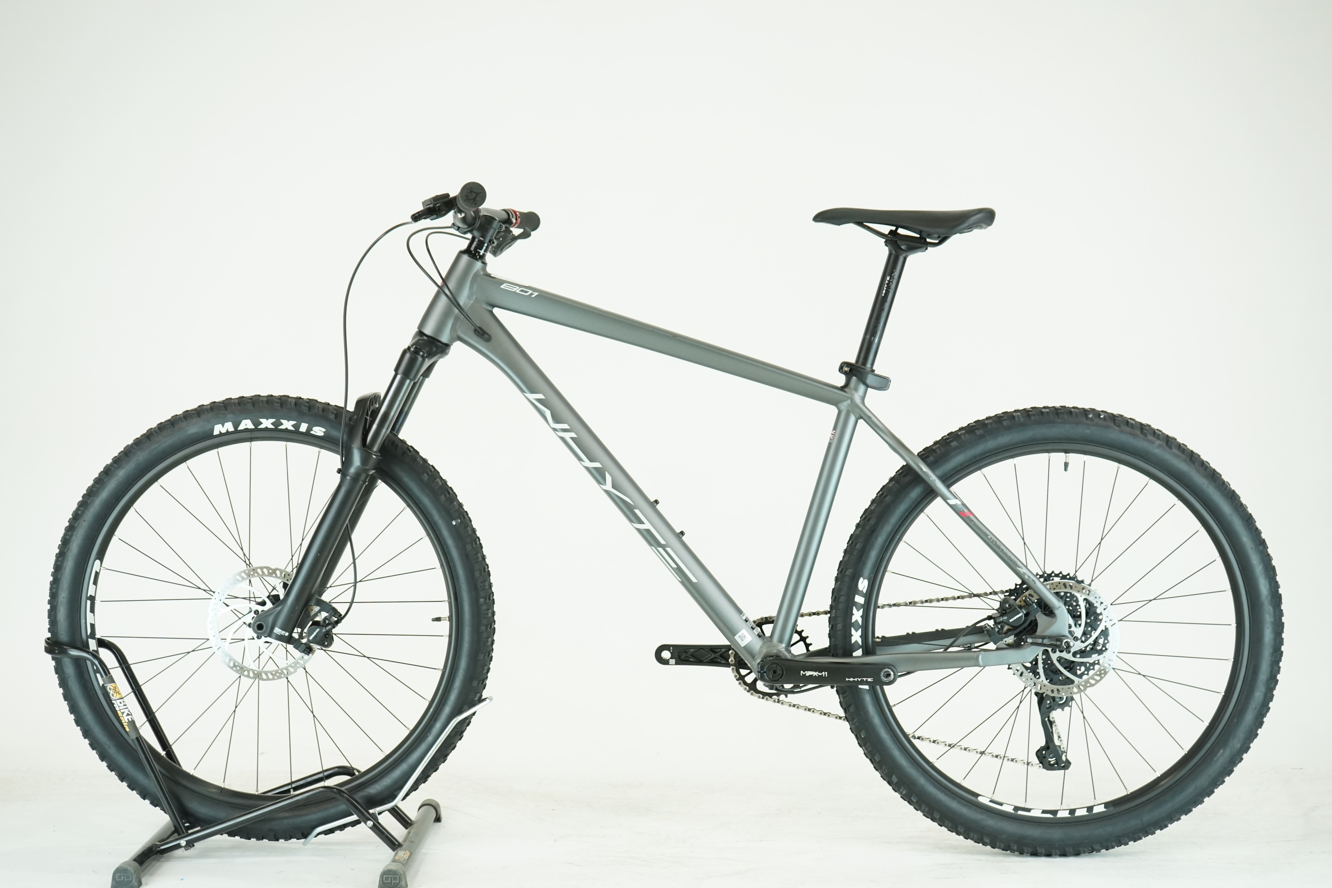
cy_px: 444
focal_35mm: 51
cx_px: 666
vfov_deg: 26.5
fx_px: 1887
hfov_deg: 38.9
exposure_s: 1/200
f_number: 5.6
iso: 1600
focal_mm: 51
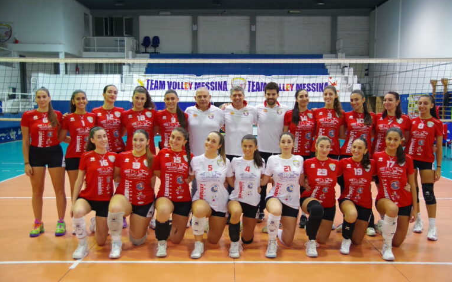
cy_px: 145
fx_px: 456
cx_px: 227
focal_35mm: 37
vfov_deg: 34.4
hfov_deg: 52.8
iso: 1600
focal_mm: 23.75
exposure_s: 1/50
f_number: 2.8
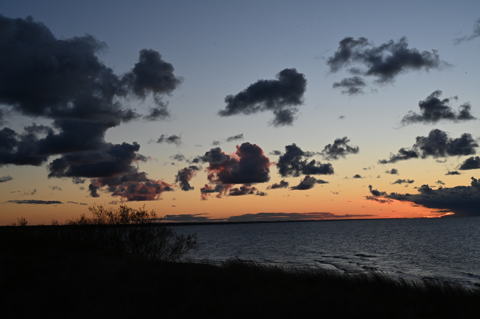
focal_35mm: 50
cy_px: 160
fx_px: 666
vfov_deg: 27.0
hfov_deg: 39.6
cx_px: 240
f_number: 20
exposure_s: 1/100
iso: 640
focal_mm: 50
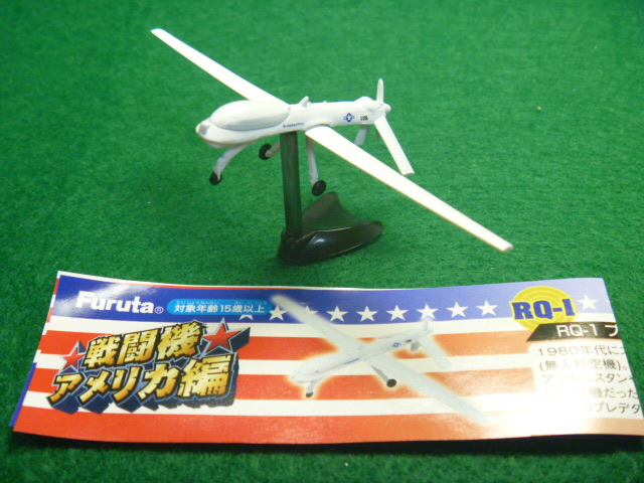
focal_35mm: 44
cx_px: 322
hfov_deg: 42.9
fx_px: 819
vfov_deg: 32.9
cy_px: 242
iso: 400
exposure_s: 1/30
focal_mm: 7.8
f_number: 3.7
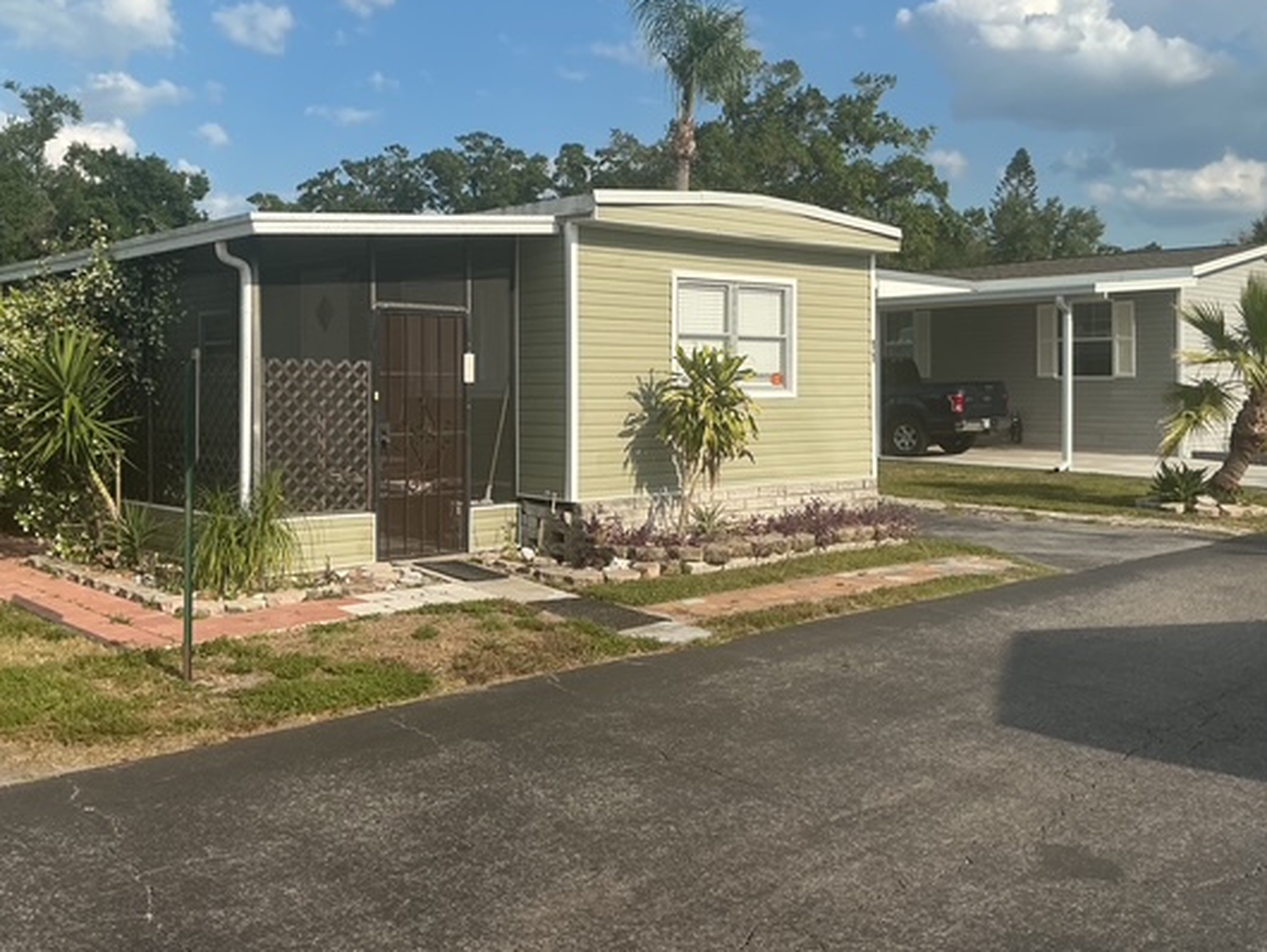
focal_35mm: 35
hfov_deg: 52.5
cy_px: 395
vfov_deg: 40.6
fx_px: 1282
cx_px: 552
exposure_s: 1/1984
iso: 25
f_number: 1.8
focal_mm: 3
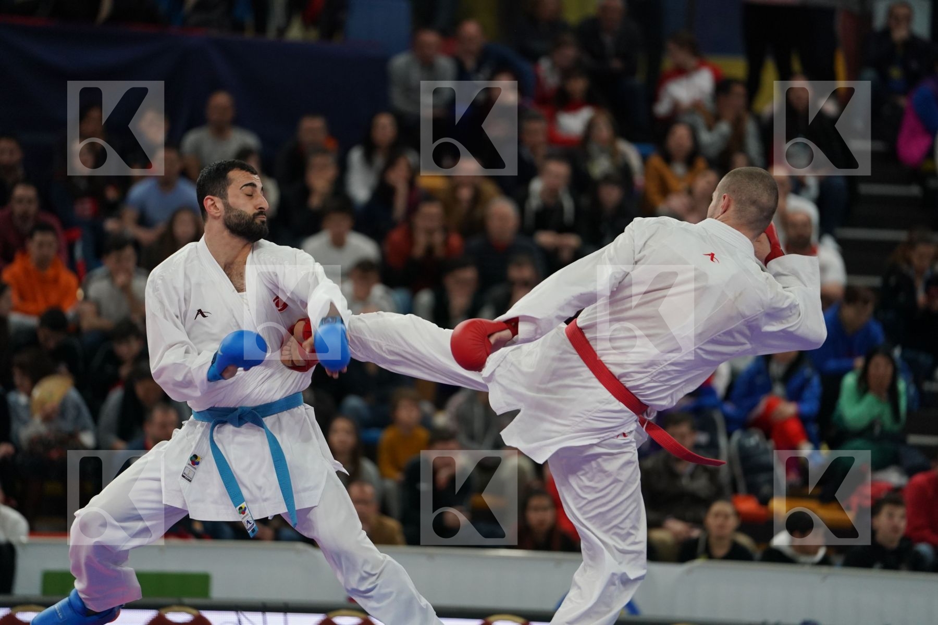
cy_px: 312
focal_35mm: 200
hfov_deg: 10.3
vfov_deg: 6.9
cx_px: 469
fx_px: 5211
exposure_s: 1/1000
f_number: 2.8
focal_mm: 200
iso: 2000
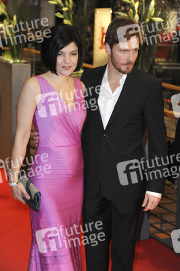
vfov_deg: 22.2
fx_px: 691
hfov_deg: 14.8
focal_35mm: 92
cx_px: 90
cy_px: 136
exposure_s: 1/200
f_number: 5.6
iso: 3200
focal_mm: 92
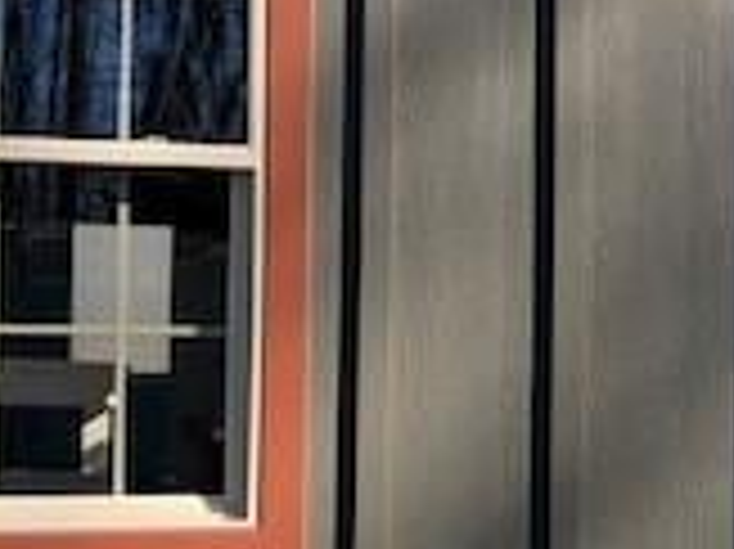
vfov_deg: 13.4
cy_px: 338
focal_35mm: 110
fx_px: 2331
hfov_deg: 16.1
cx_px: 1148
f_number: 1.8
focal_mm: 3.99
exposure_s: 1/552
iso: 20
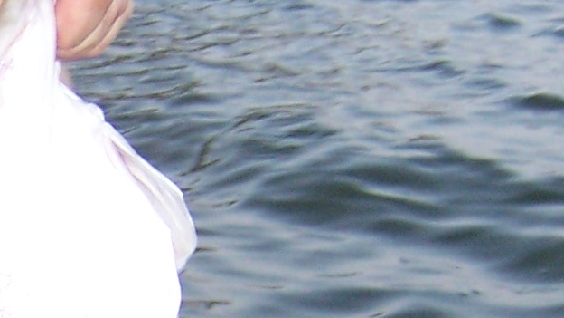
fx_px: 2423
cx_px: -287
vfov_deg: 7.3
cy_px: 528
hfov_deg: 12.6
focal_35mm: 162
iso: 125
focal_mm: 6.2
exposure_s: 1/60
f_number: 2.8
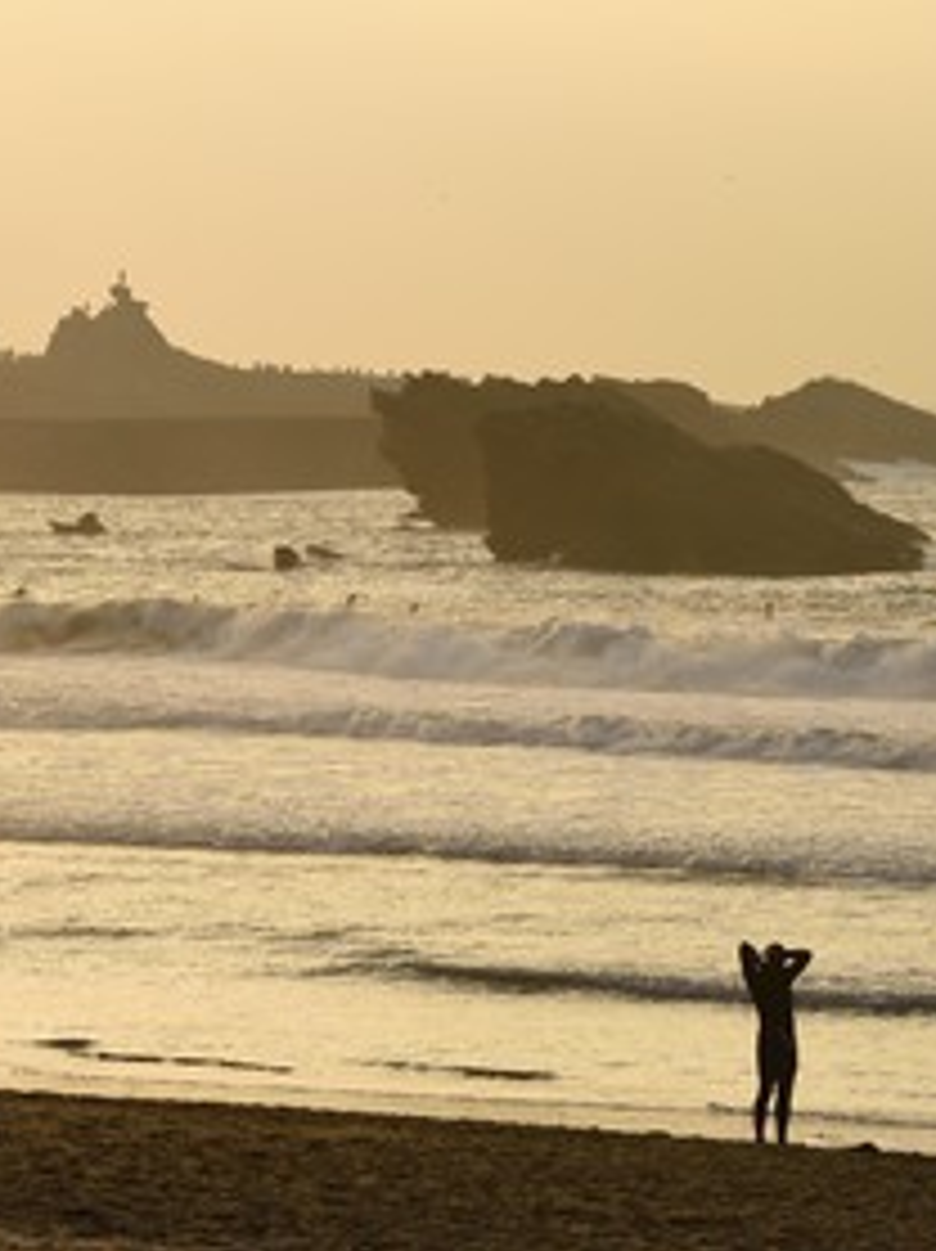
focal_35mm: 247
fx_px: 8919
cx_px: 284
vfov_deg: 8.0
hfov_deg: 6.0
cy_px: 626
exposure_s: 1/500
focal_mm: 170
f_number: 10
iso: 200
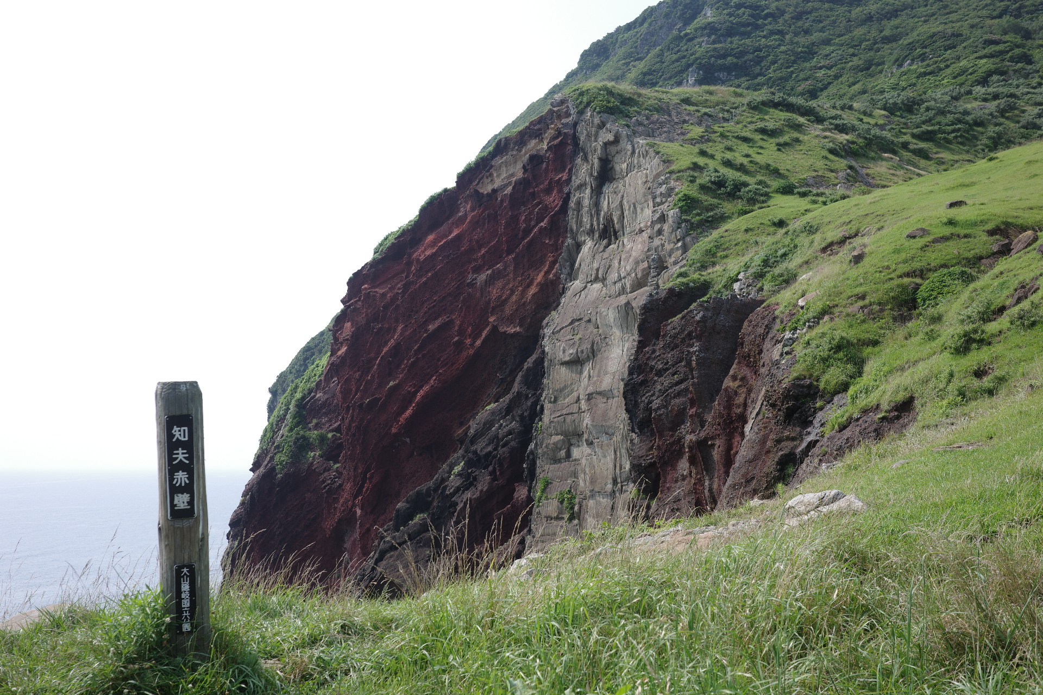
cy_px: 348
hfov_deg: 48.5
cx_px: 522
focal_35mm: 40
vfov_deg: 33.4
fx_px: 1159
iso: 100
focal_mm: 26
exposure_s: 1/640
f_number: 4
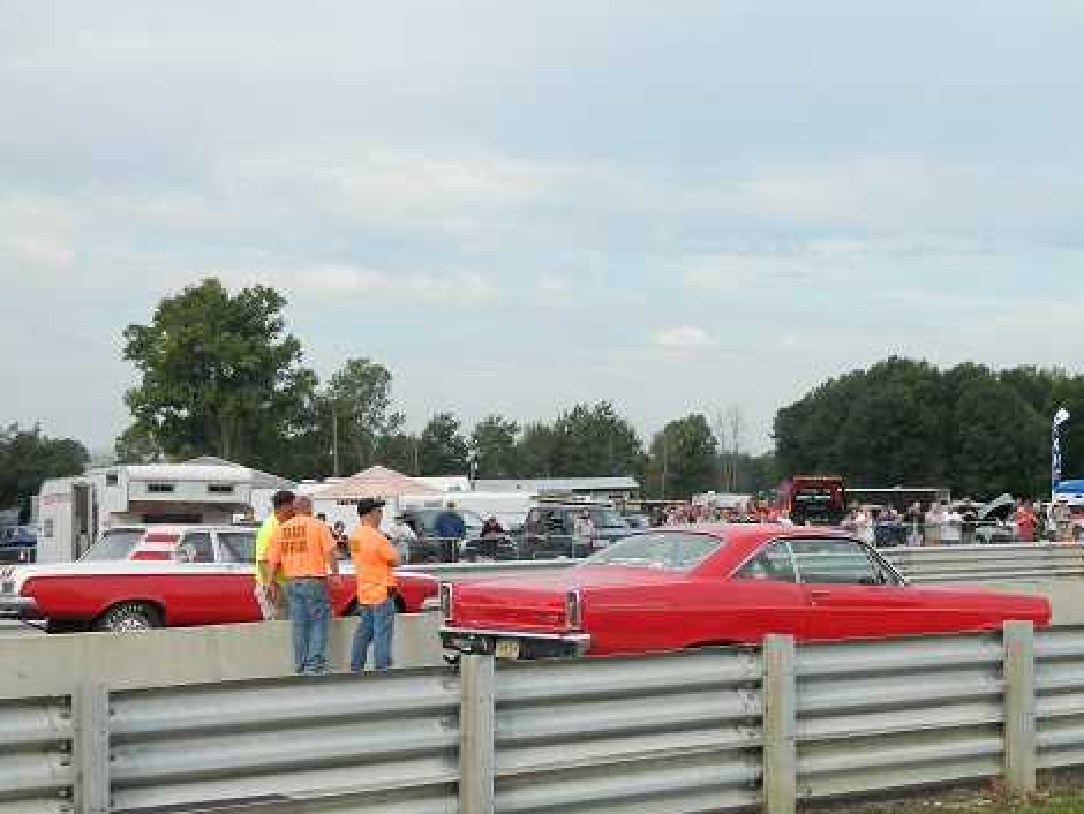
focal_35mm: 64
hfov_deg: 30.2
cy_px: 473
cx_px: 646
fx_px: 2005
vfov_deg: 22.9
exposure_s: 1/400
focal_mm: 8.4
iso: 80
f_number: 3.6
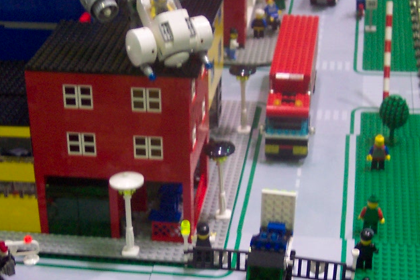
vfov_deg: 15.4
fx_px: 1026
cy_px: 217
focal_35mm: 88
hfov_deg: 23.1
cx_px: 214
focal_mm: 10.7
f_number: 3.4
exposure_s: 1/45
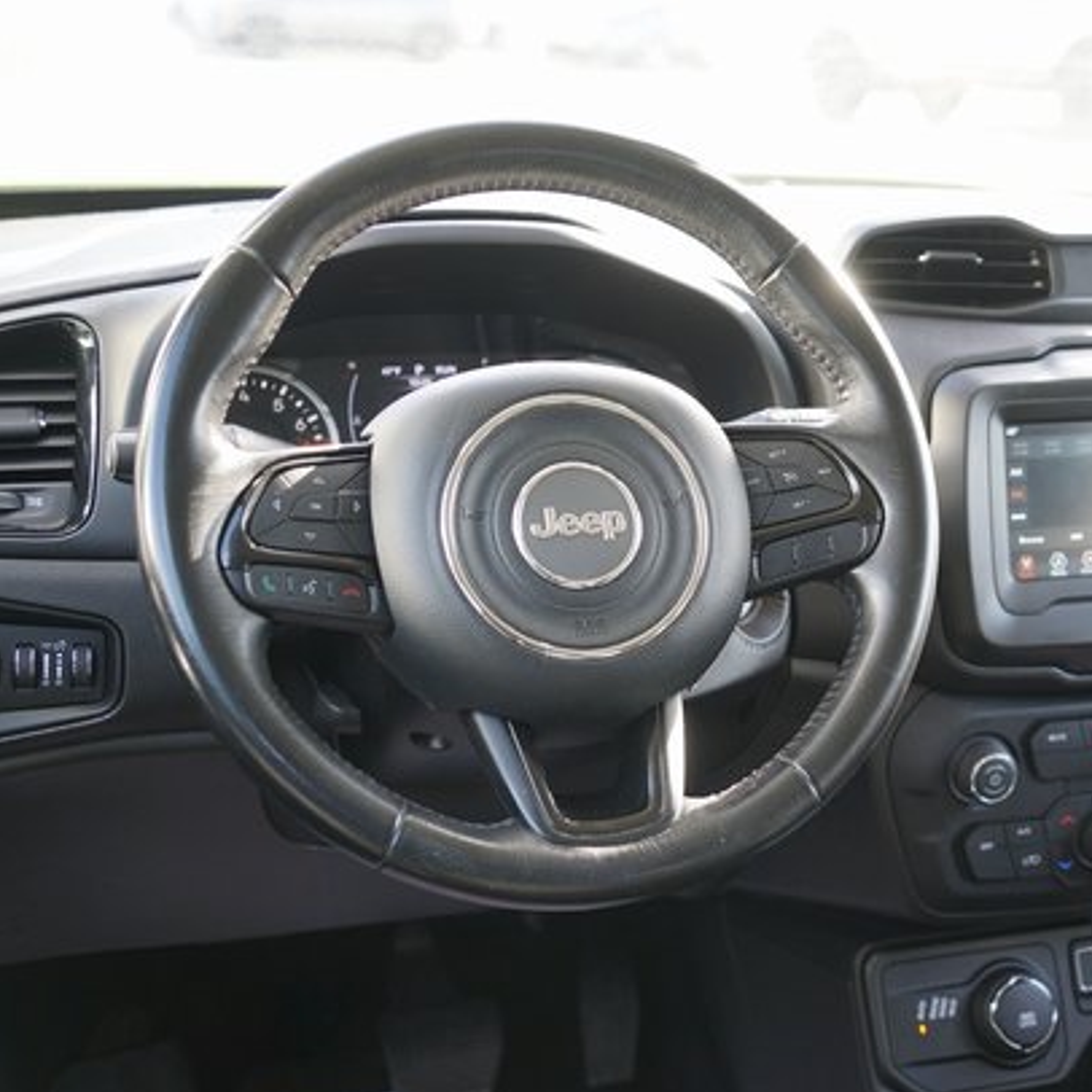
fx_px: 1963
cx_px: 769
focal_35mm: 55
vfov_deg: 31.1
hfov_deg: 30.7
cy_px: 566
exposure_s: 1/60
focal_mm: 41
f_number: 4
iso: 250
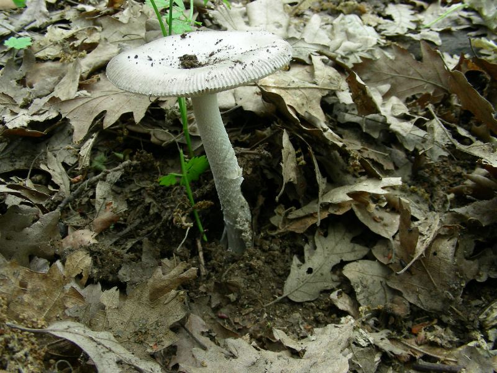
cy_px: 186
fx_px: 546
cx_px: 248
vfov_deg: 37.7
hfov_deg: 49.0
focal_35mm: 38
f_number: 3.5
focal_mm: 6.3
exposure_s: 1/16.5
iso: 50
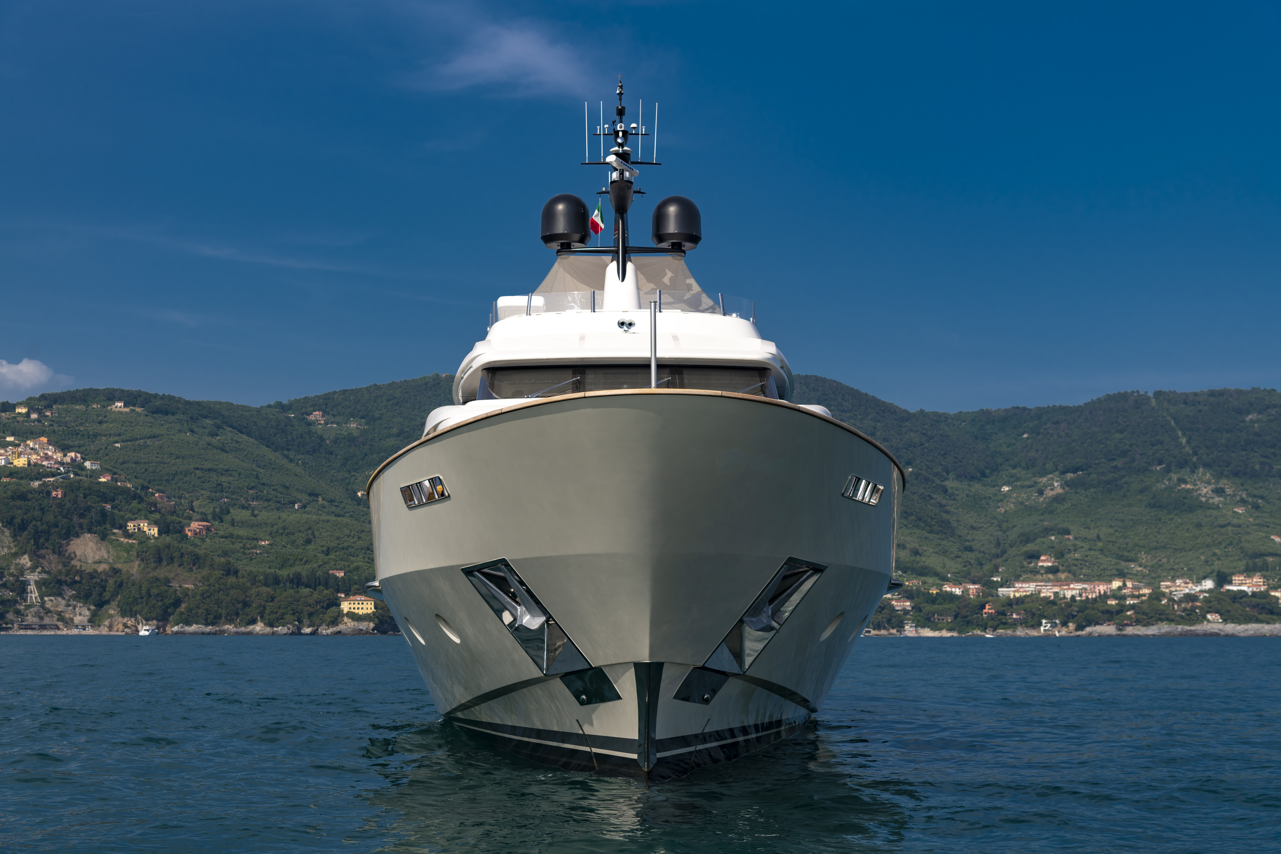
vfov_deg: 28.1
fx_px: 1708
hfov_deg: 41.1
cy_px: 427
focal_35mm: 48
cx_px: 640
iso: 31
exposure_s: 1/640
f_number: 5.6
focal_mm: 48
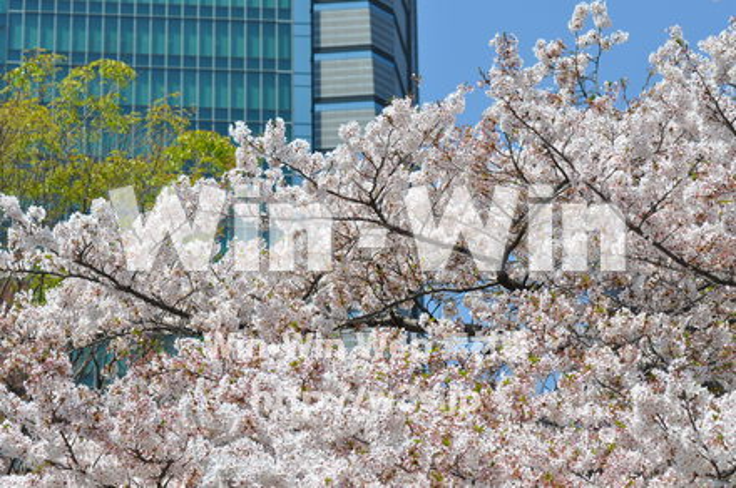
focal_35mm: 135
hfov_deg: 15.2
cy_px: 244
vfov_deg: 10.1
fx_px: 2756
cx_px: 368
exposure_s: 1/640
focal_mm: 90
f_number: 6.3
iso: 200
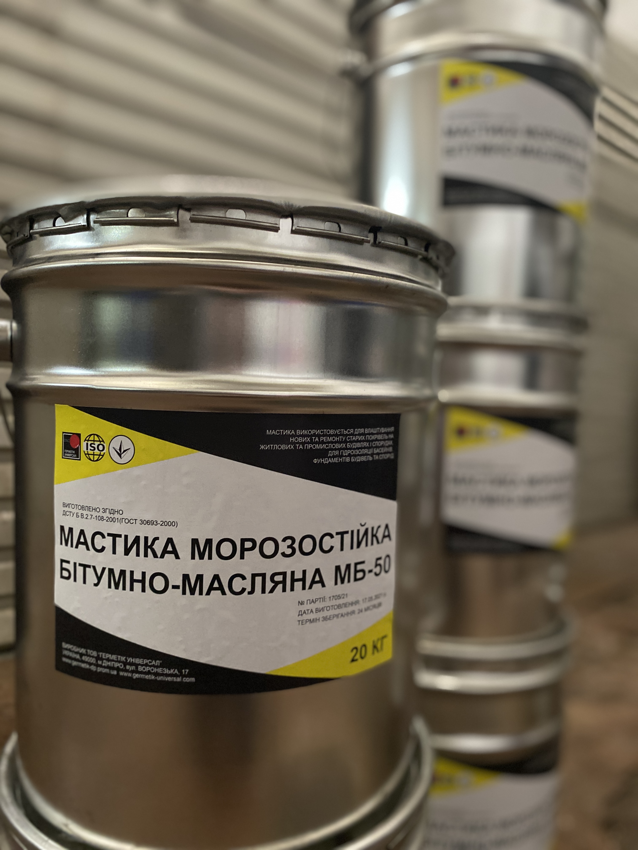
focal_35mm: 26
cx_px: 319
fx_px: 639
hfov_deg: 53.1
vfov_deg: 67.3
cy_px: 425
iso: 640
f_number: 1.8
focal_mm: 4.25
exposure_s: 1/25
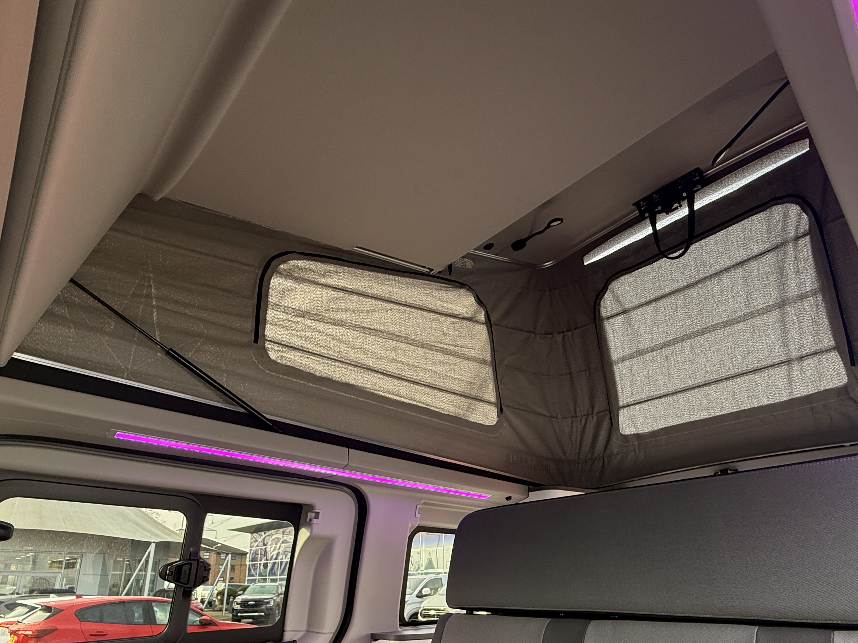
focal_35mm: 21
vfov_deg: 61.1
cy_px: 454
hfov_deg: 78.9
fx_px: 521
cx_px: 458
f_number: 2.2
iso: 200
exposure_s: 1/110
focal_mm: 2.22
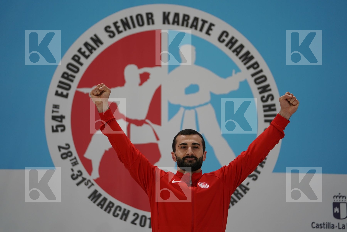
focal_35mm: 150
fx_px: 1446
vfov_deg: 9.1
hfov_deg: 13.7
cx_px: 174
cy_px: 116
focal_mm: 150
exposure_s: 1/250
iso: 640
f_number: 2.8
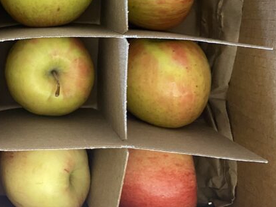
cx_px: -5
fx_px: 478
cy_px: 11
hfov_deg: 29.8
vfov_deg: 23.6
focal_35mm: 60
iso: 640
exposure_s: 1/30
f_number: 1.8
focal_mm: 4.25
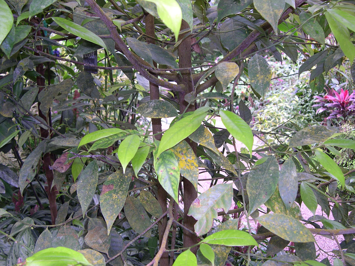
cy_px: 133
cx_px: 178
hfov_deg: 49.0
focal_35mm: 38
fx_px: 390
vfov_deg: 37.7
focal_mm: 8
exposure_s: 1/30
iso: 100
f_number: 2.8
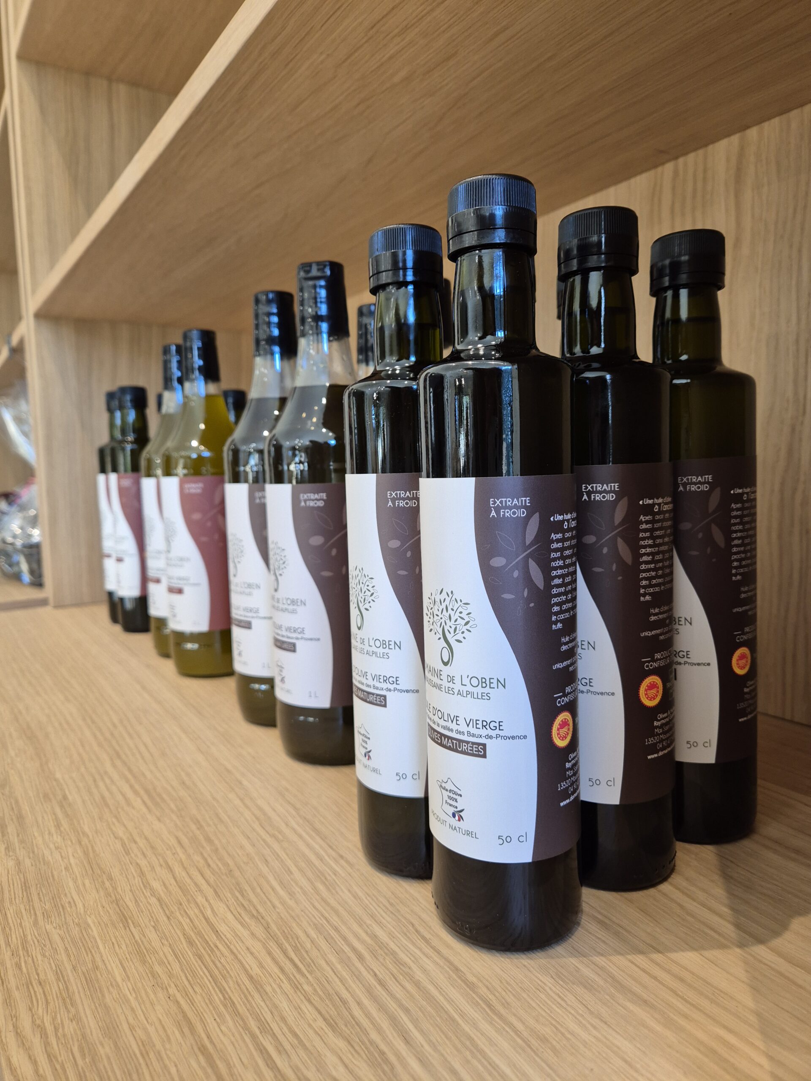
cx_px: 406
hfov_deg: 58.9
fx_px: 718
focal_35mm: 23
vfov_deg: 73.9
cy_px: 540
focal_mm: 5.4
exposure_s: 1/100
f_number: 1.8
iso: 160
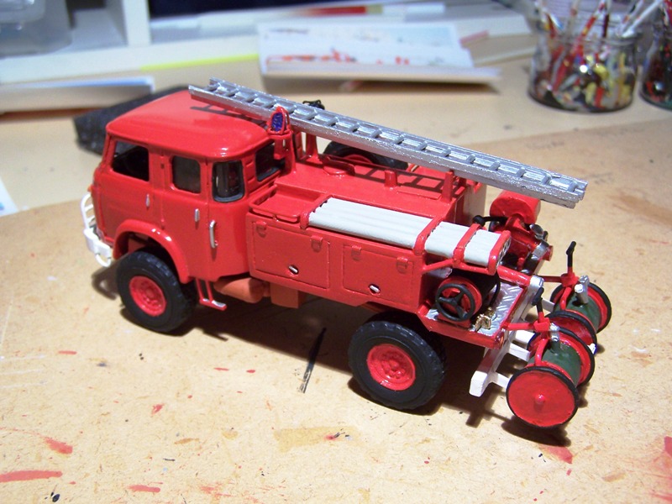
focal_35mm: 38
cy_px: 252
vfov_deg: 37.7
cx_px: 336
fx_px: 738
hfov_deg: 49.0
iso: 140
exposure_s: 1/30
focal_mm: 6.3
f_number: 2.8
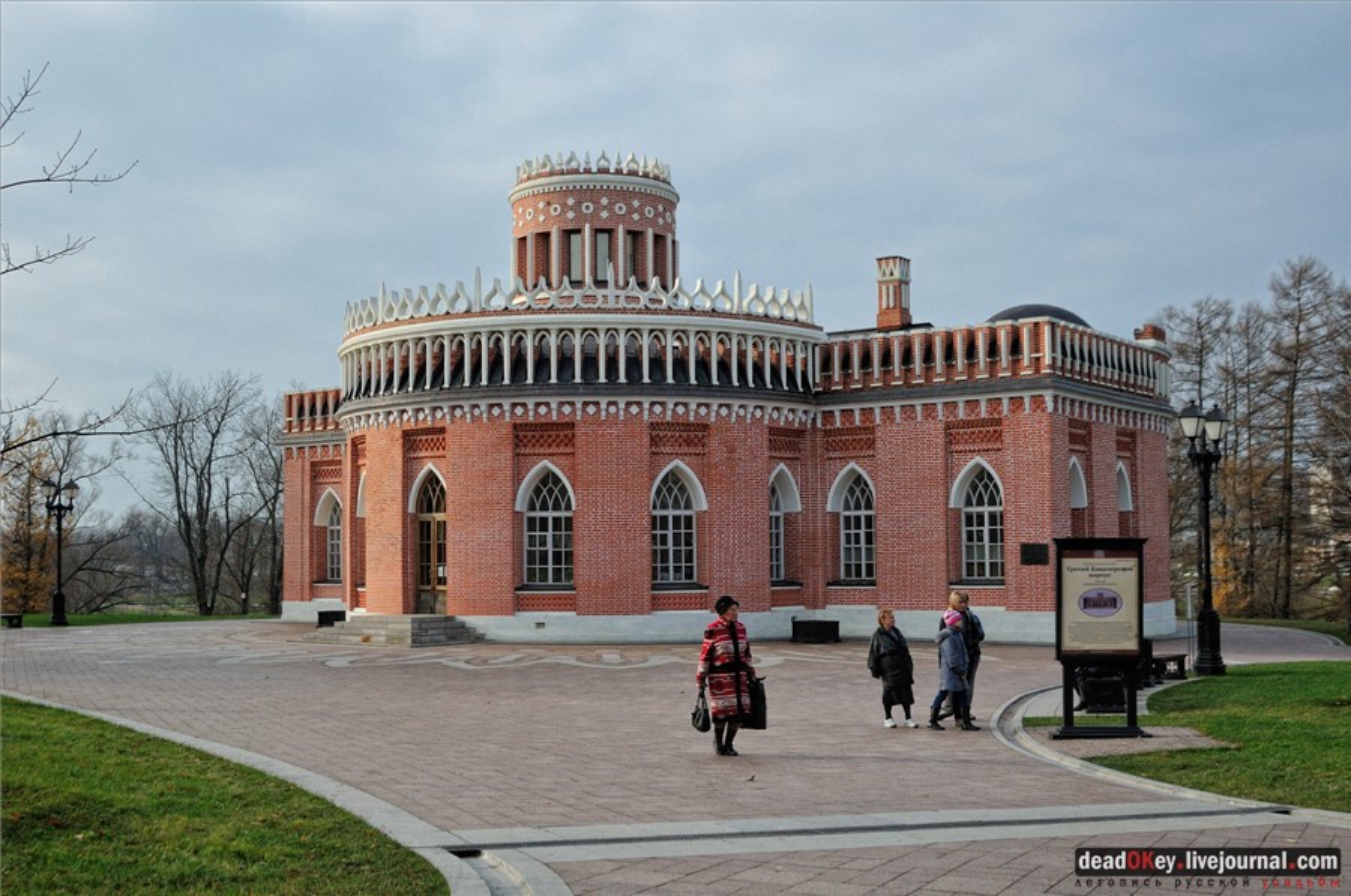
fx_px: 1574
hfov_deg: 46.5
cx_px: 676
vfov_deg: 31.8
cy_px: 448
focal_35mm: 42
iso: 500
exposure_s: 1/640
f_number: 8
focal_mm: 28
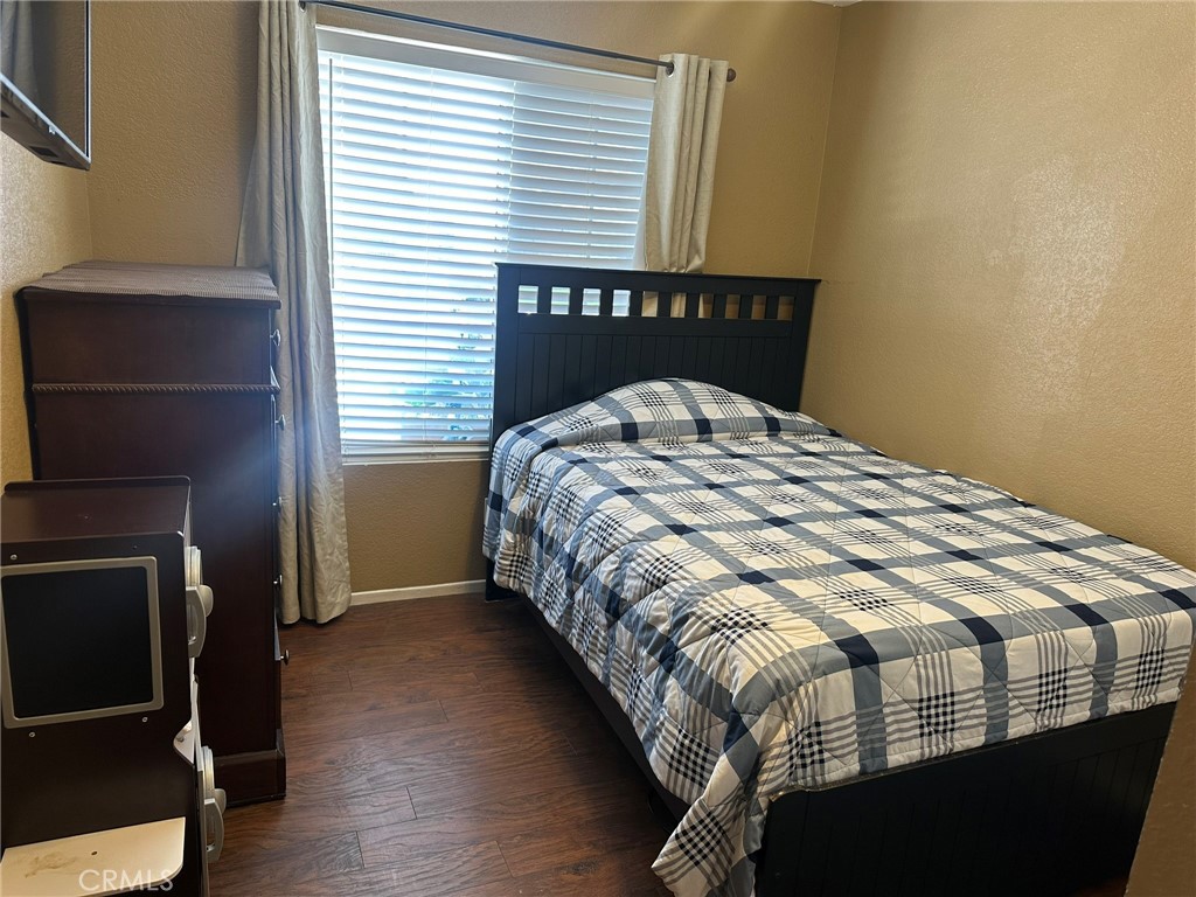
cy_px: 448
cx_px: 598
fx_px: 829
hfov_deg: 71.6
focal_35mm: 24
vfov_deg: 56.8
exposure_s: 1/60
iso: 125
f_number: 1.78
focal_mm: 6.86
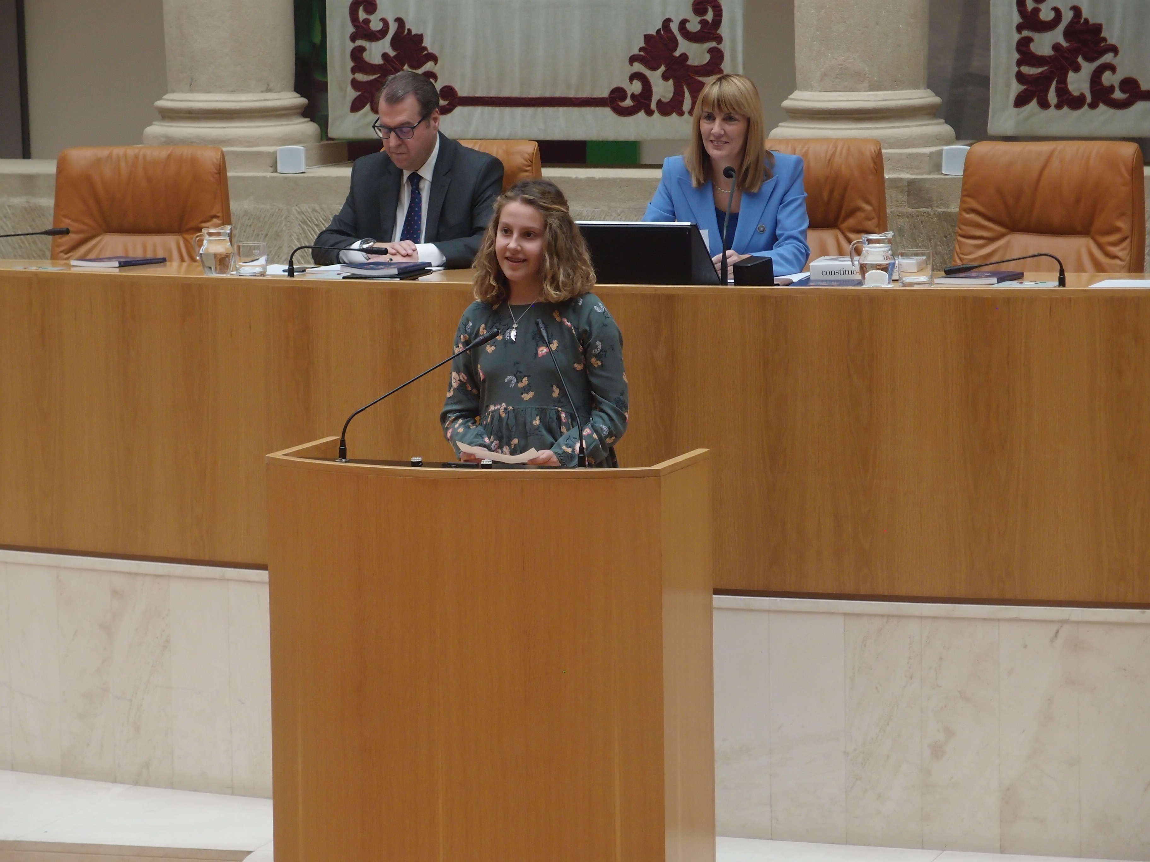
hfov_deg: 17.6
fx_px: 3721
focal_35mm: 112
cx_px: 575
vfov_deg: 13.2
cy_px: 431
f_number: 2.5
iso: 200
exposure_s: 1/100
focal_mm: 24
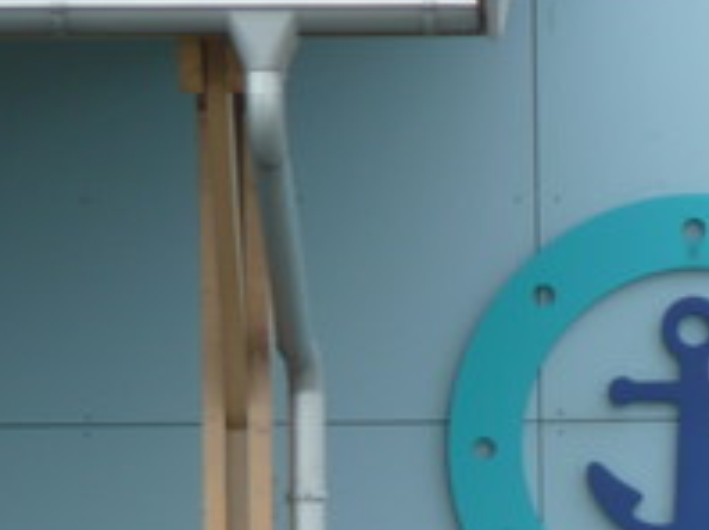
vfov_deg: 2.1
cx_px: 745
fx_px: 14484
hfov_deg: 2.8
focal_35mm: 708
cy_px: 564
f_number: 4.9
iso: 100
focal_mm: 46
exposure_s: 1/125
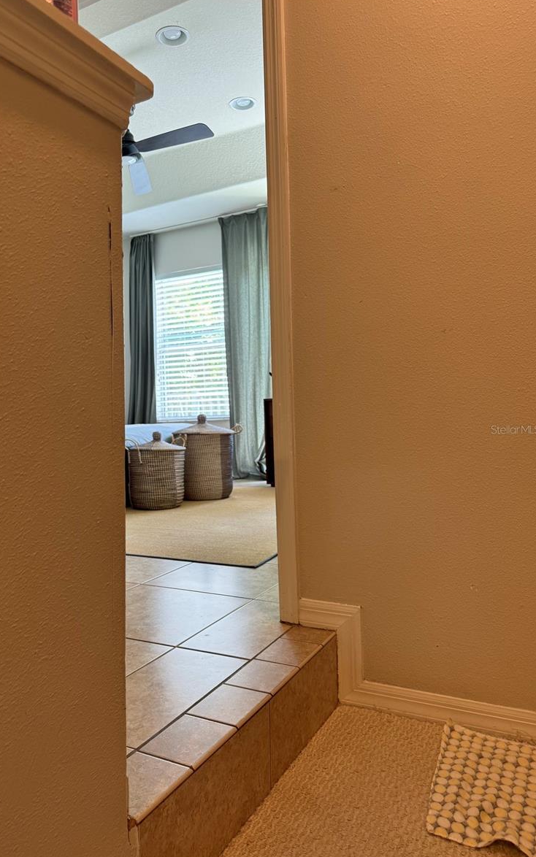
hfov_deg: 47.3
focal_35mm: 26
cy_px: 429
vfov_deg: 70.4
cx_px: 214
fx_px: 608
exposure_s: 1/60
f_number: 1.78
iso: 125
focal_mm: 6.76
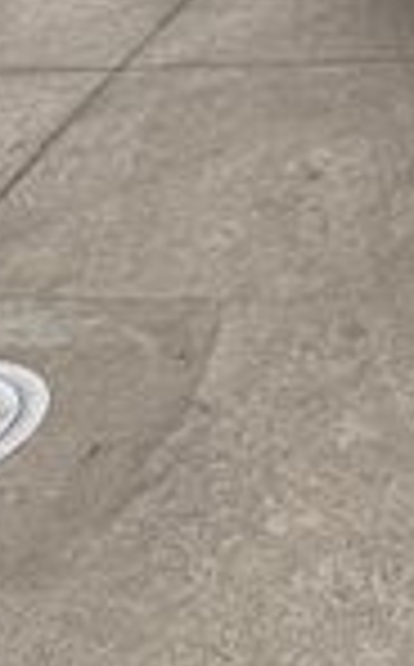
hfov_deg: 14.0
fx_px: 1468
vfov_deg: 23.6
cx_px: 770
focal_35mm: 81
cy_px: -104
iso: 80
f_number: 1.78
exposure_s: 1/2703
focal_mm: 6.76
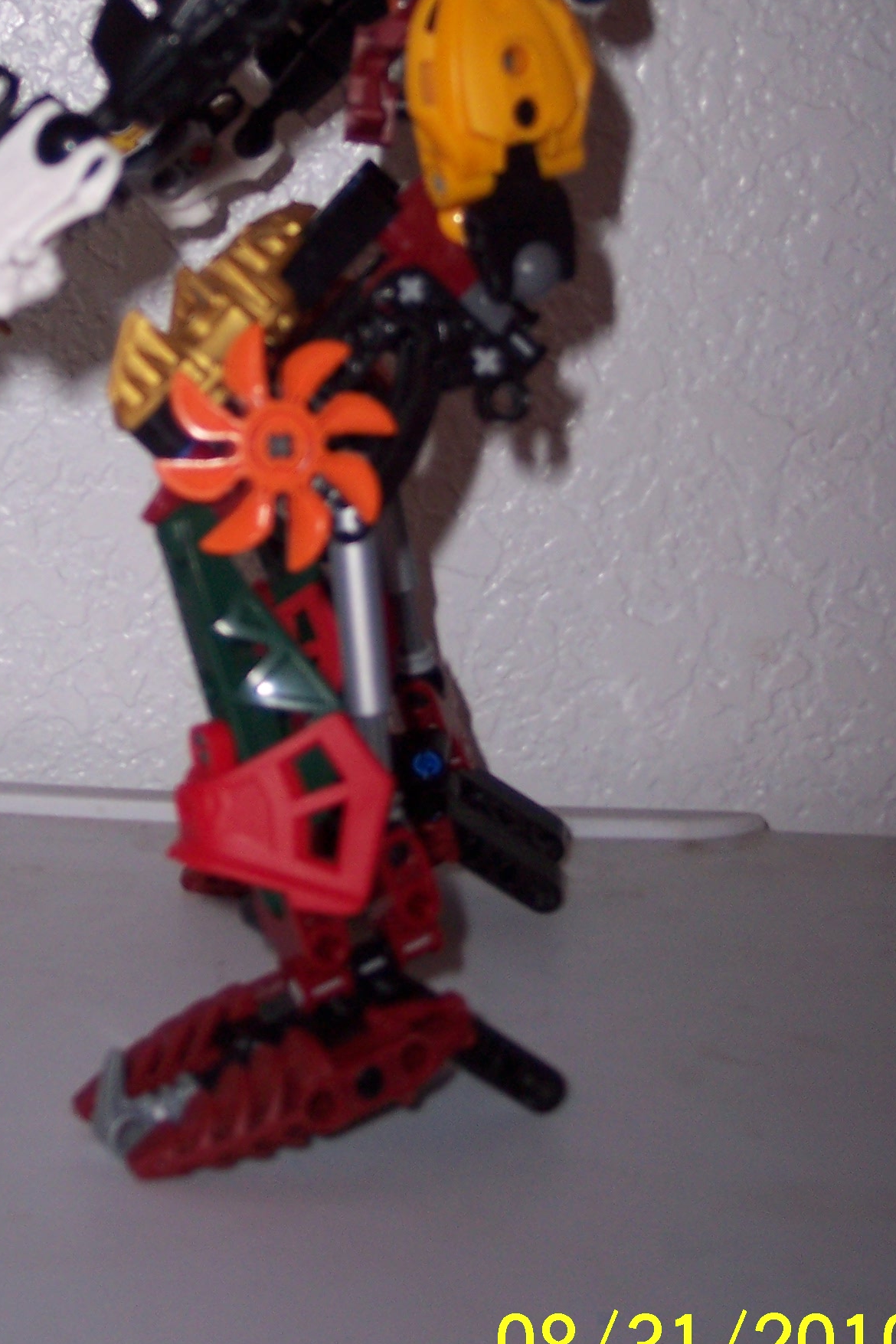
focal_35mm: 66
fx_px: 2464
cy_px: 406
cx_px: 273
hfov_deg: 20.5
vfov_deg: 30.2
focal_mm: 8
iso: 100
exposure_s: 1/60
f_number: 2.8
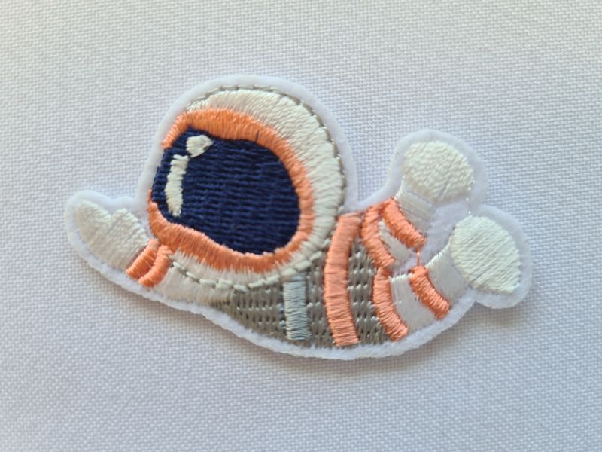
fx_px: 452
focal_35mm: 26
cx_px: 301
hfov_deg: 67.3
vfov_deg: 53.1
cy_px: 226
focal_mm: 5.4
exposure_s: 1/100
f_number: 1.8
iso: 50
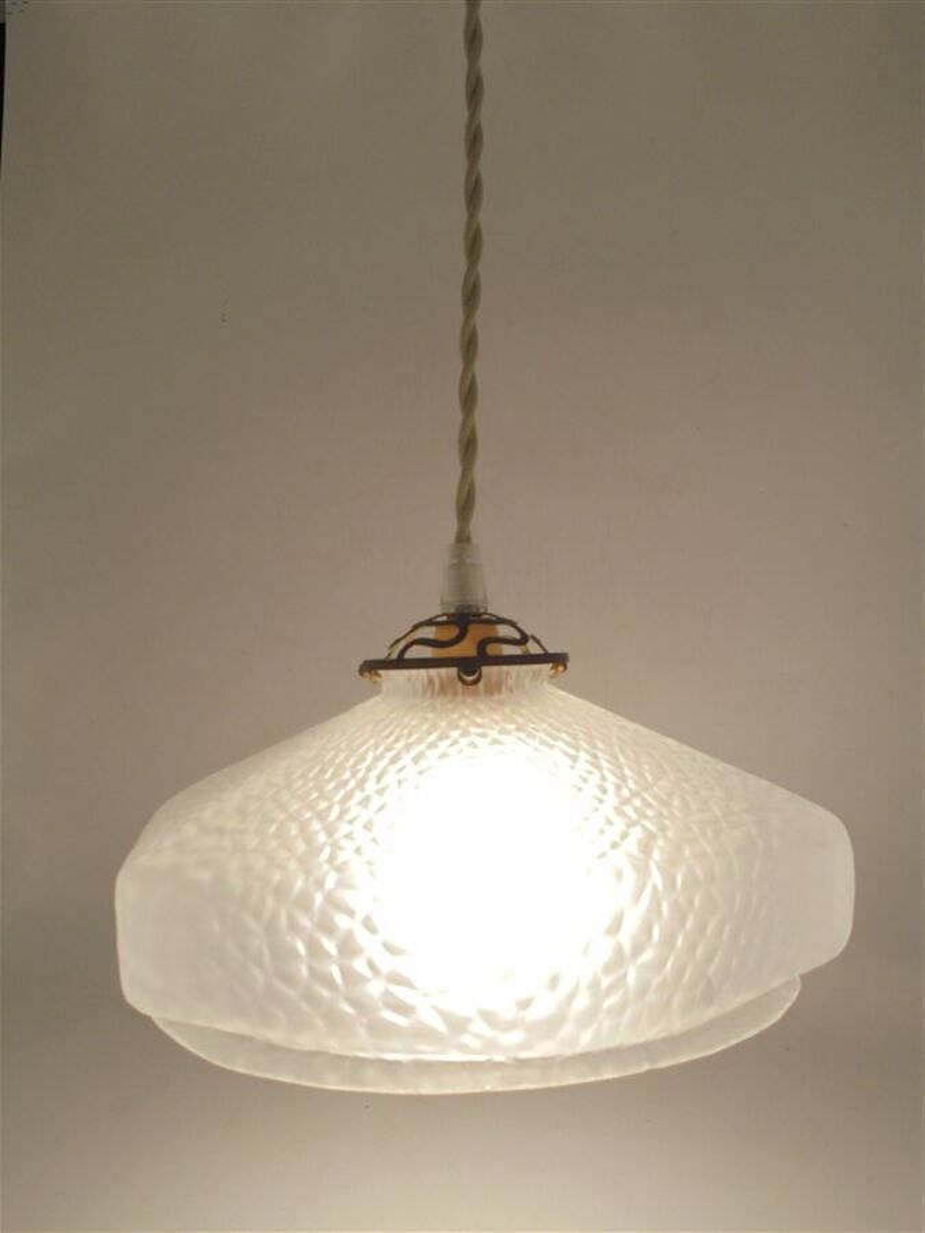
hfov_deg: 41.8
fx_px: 1211
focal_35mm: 34
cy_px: 616
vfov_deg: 54.0
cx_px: 462
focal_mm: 6.1
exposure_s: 1/60
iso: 100
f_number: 4
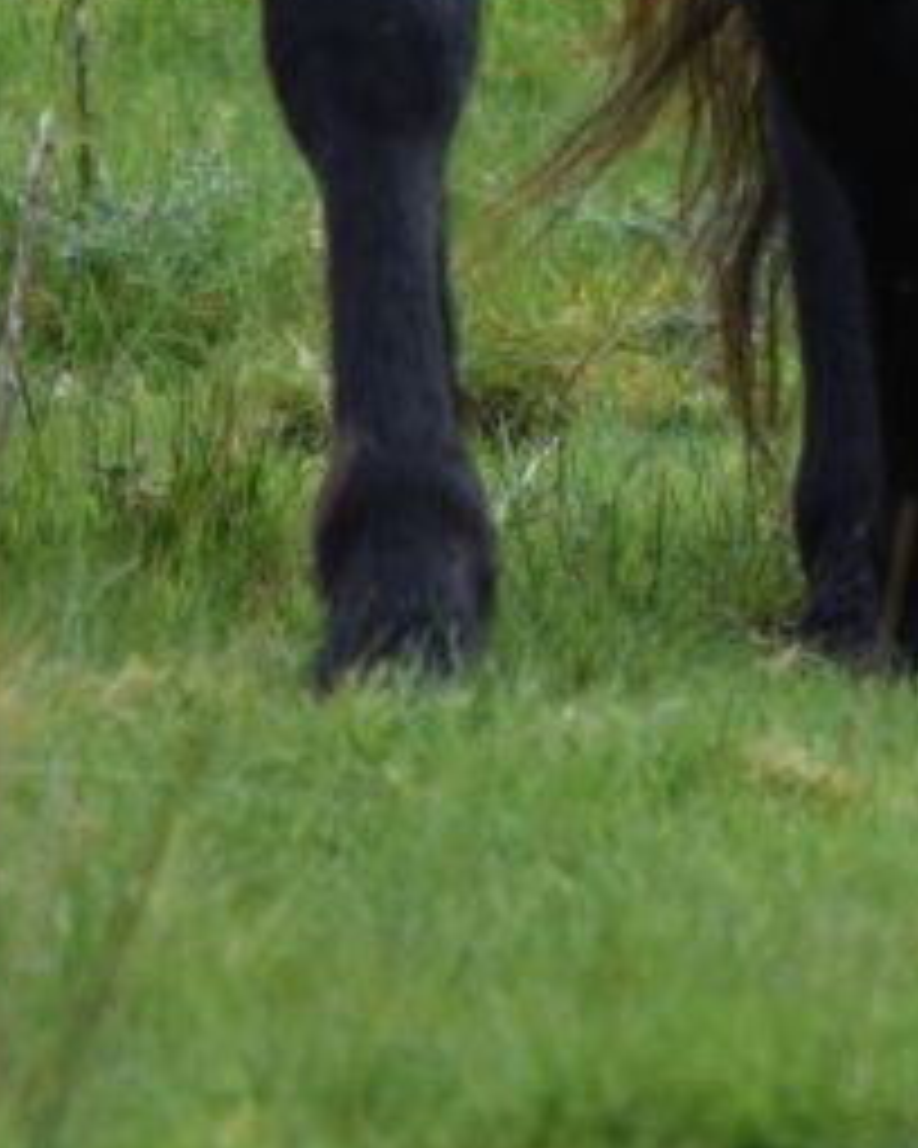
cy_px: -500
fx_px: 57599
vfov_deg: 1.1
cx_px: 754
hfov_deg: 0.9
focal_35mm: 1696
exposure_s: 1/1000
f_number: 5.6
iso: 560
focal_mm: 300
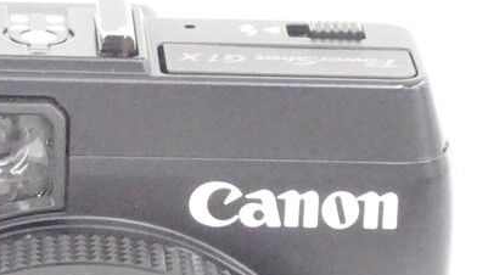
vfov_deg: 4.8
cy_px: 432
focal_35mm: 254
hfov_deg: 8.4
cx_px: -41
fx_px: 3288
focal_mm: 13.26
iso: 2500
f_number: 5
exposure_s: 1/80
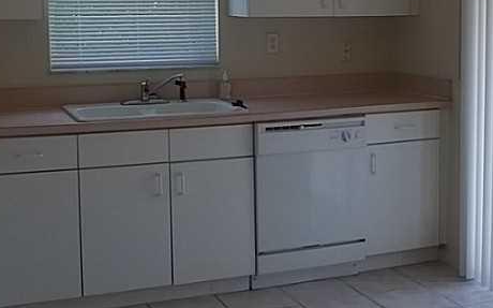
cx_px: 283
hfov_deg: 34.5
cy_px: 116
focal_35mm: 59
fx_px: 792
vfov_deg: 21.9
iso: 64
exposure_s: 1/80
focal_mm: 5.7
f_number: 2.9
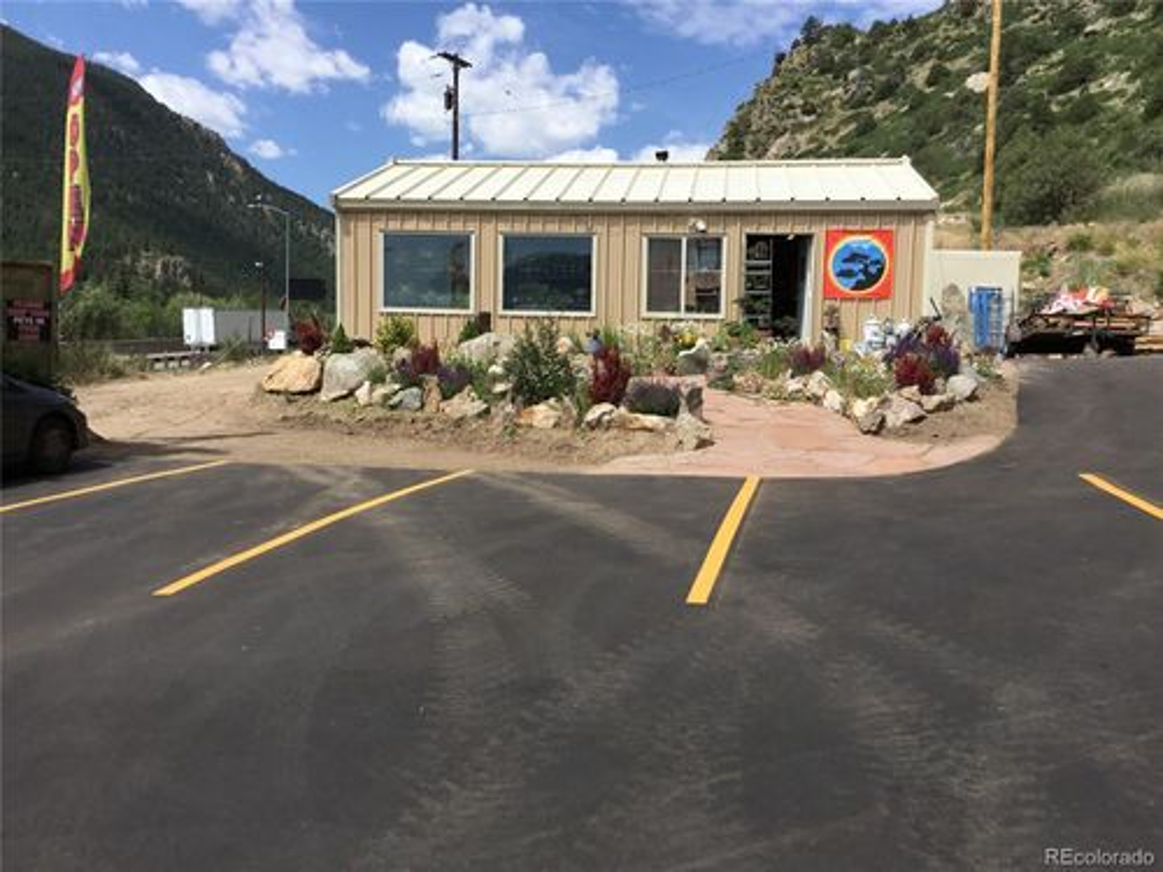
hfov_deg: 58.4
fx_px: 1042
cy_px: 436
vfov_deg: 45.4
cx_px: 582
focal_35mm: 31
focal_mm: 3.3
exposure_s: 1/1597
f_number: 2.4
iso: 25
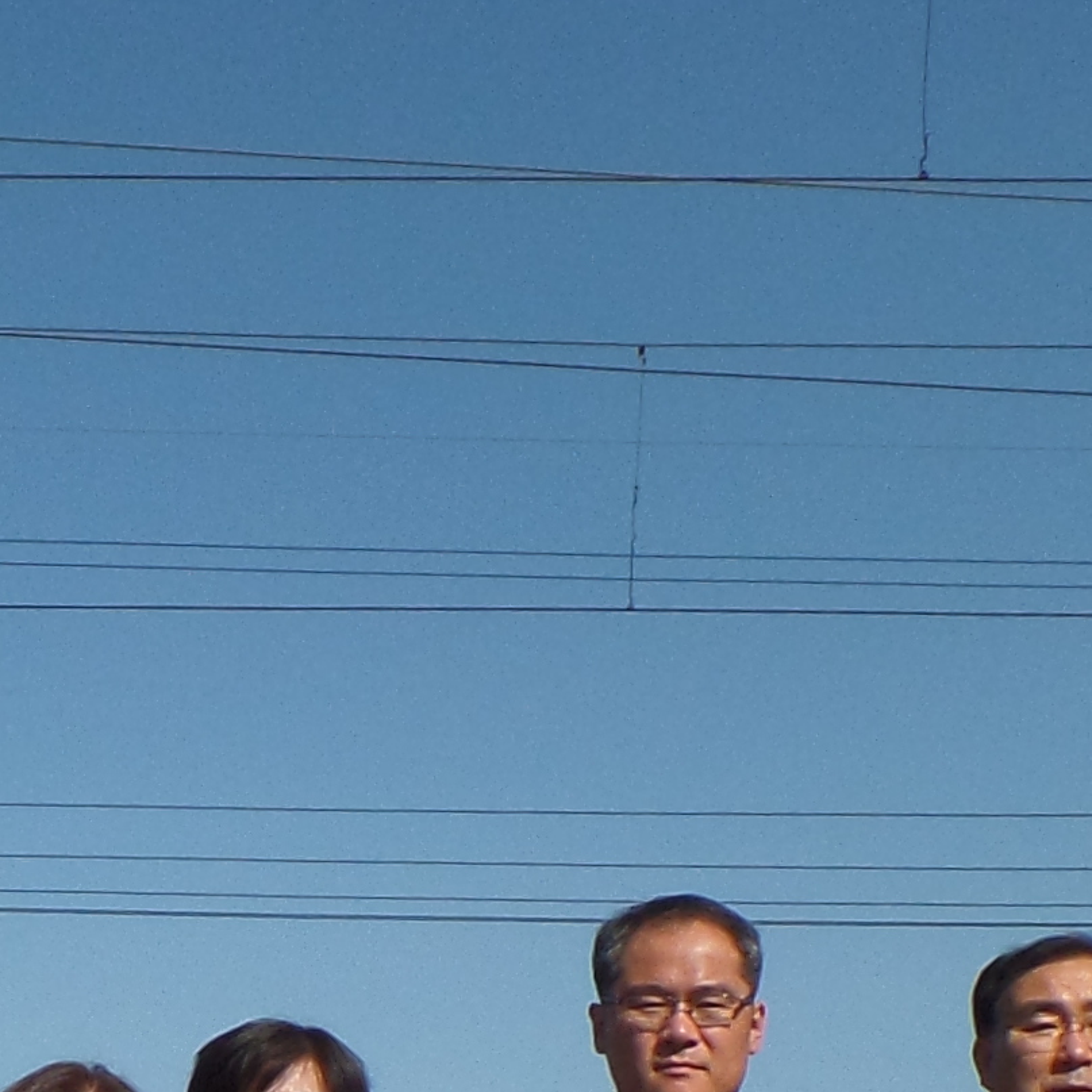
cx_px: -54
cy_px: 1446
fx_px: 4140
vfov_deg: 14.4
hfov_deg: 14.7
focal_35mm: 116
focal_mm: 4.1
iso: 100
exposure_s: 1/1500
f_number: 4
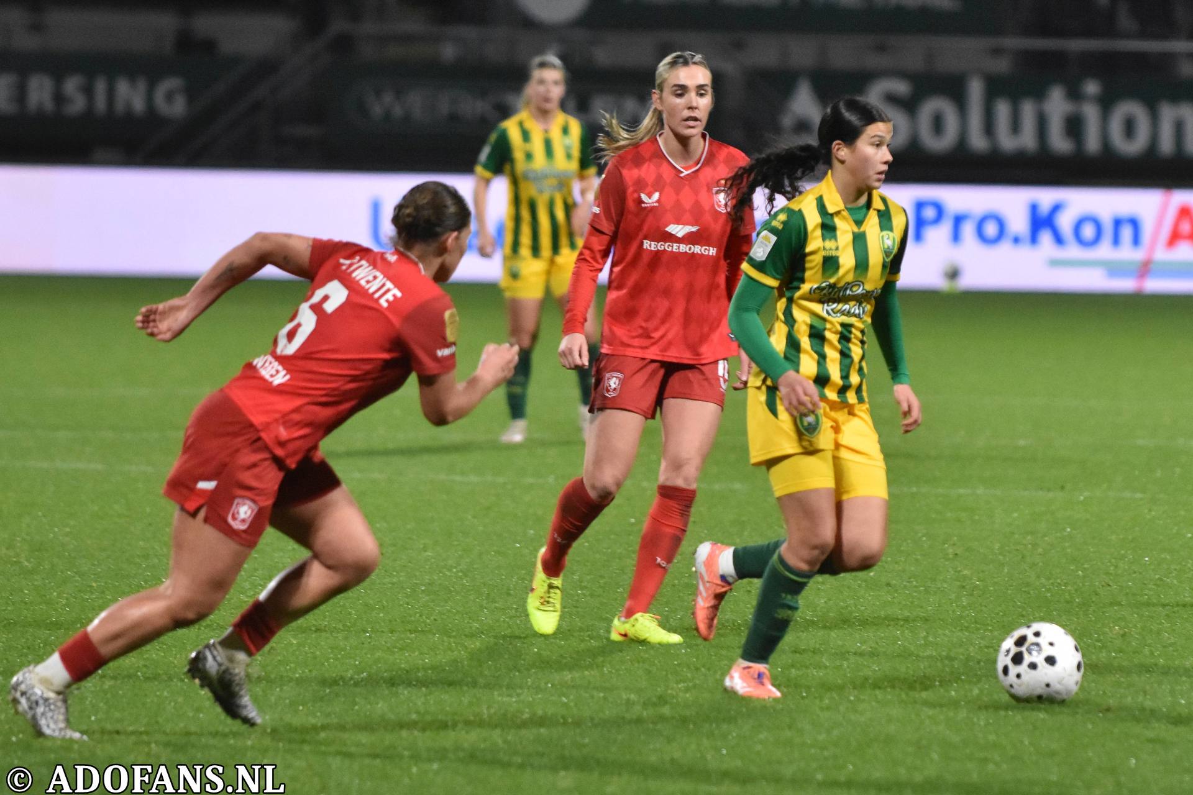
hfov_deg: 7.6
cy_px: 398
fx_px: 8947
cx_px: 596
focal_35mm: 270
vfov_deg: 5.1
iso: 2500
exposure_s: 1/640
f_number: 2.8
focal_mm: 180
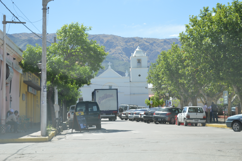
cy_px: 80
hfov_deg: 24.6
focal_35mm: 82
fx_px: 554
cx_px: 121
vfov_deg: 16.5
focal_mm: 55
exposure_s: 1/160
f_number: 6.3
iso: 100
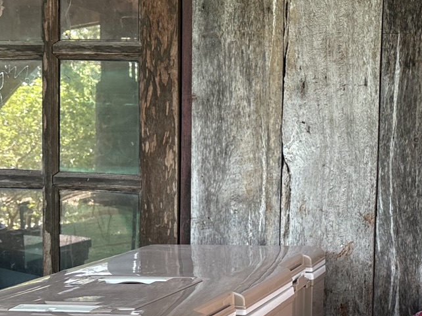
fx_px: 951
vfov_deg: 18.8
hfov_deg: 24.6
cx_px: 347
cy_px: 230
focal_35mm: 78
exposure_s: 1/219
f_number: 1.6
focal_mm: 5.96
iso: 100
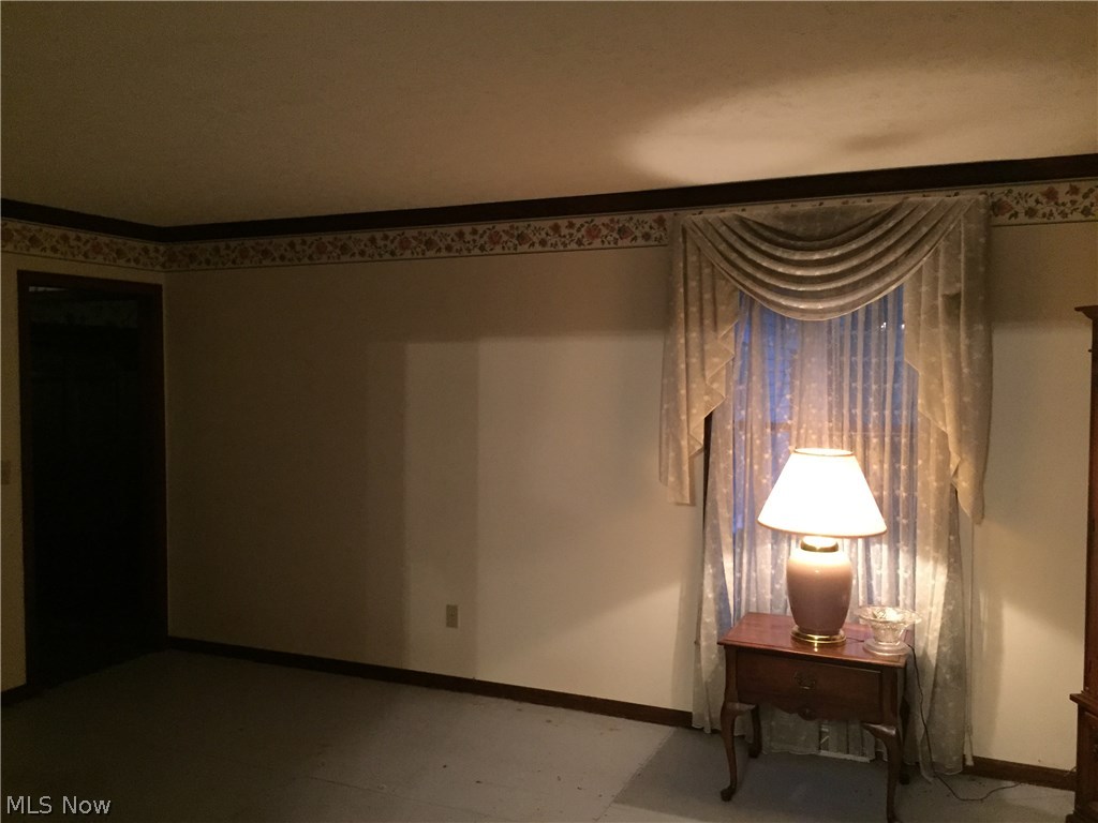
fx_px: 920
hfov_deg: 61.7
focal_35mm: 29
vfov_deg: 48.2
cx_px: 549
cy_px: 412
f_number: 2.2
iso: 400
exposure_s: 1/15
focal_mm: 4.15
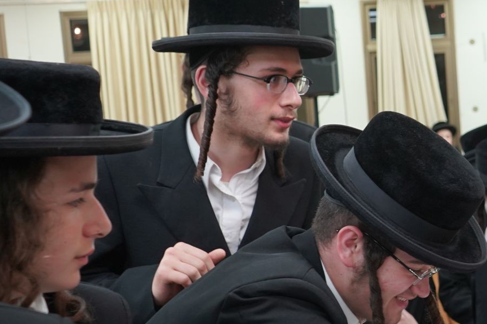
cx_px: 511
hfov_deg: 25.4
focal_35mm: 75
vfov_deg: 18.2
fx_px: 1014
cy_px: 168
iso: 1000
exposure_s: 1/160
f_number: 4
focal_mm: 28
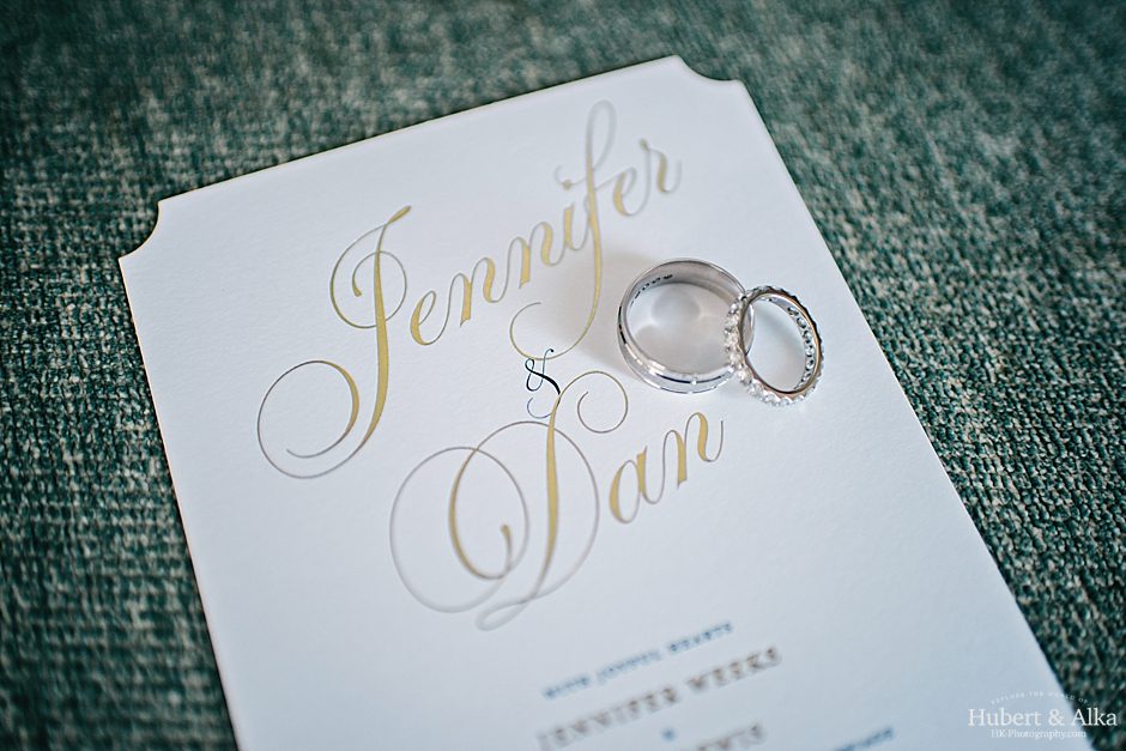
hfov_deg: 54.4
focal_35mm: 35
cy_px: 376
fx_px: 1095
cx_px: 563
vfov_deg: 37.9
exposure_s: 1/500
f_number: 1.8
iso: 400
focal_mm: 35
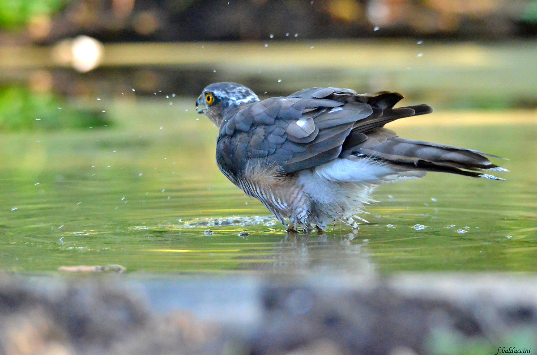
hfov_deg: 6.3
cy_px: 178
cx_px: 268
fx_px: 4911
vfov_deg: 4.1
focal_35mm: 330
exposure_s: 1/400
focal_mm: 220
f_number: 5.6
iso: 6400
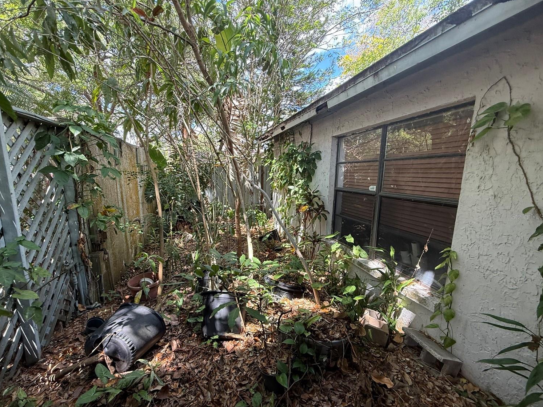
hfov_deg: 98.0
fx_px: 235
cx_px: 255
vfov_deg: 81.7
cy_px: 216
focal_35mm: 15
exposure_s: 1/99
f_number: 2.2
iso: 80
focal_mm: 2.22
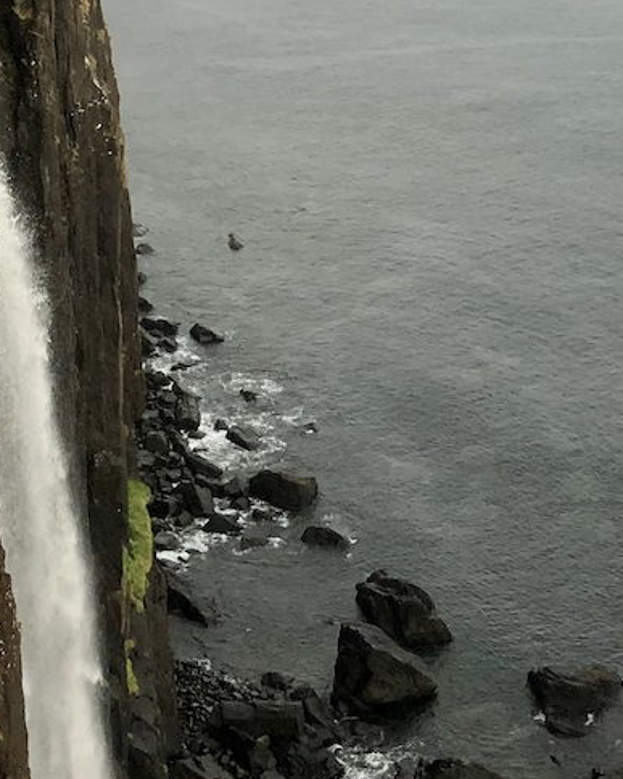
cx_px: 206
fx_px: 1821
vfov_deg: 23.5
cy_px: 72
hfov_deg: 19.3
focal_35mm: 79
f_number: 1.8
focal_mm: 4
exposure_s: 1/30
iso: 25
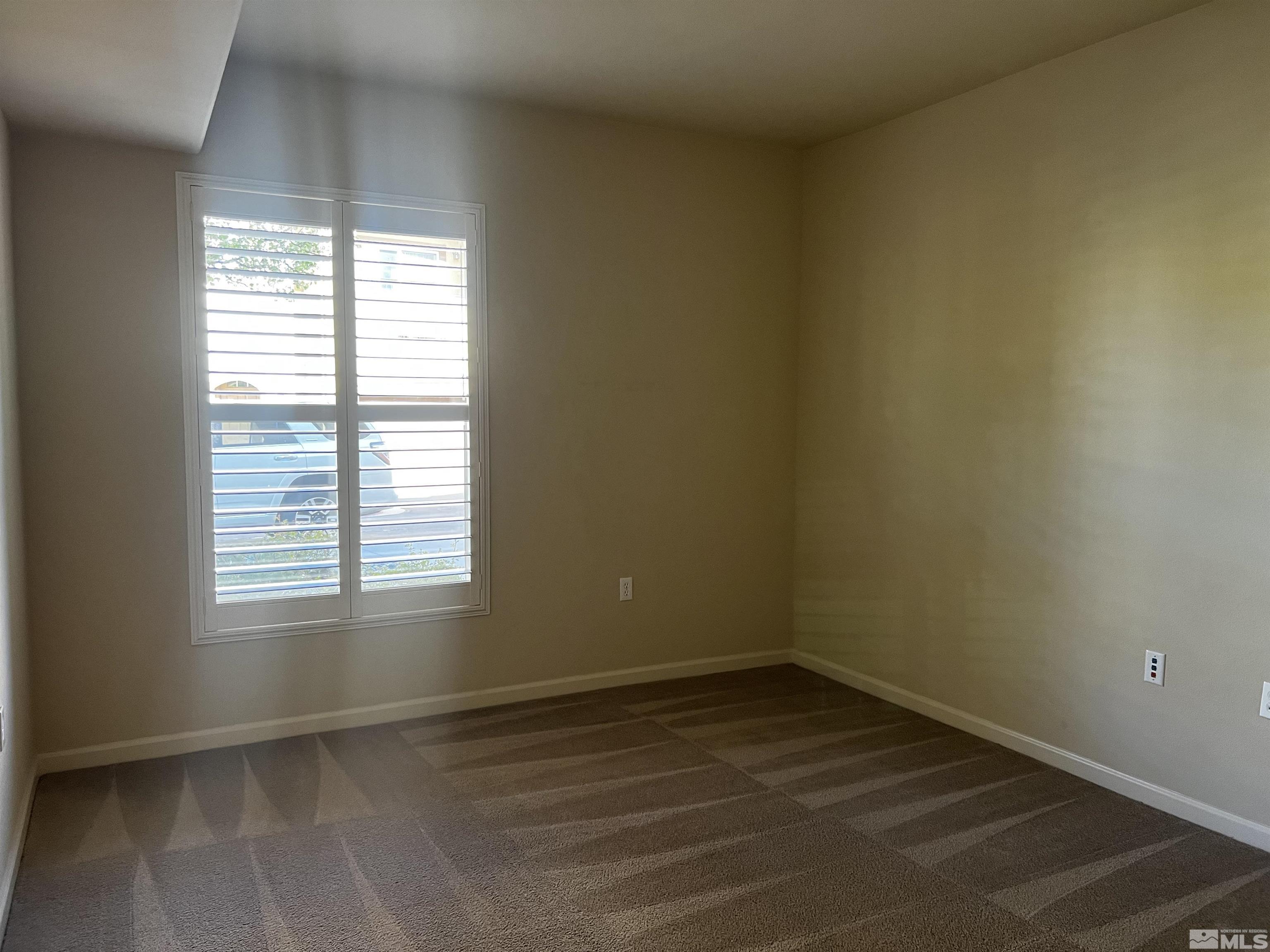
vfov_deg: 53.1
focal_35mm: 26
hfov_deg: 67.3
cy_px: 476
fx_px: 954
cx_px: 635
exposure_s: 1/91
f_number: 1.5
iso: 125
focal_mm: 5.7
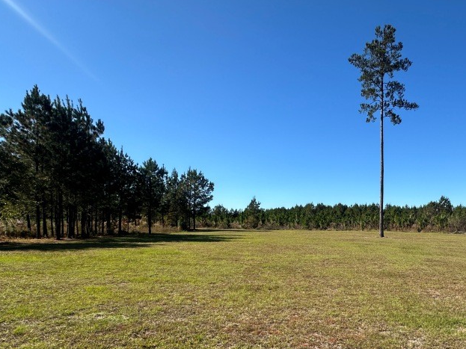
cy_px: 225
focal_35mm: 23
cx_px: 331
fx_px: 310
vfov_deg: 57.9
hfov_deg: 70.5
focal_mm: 2.22
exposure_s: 1/1949
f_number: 2.2
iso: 50
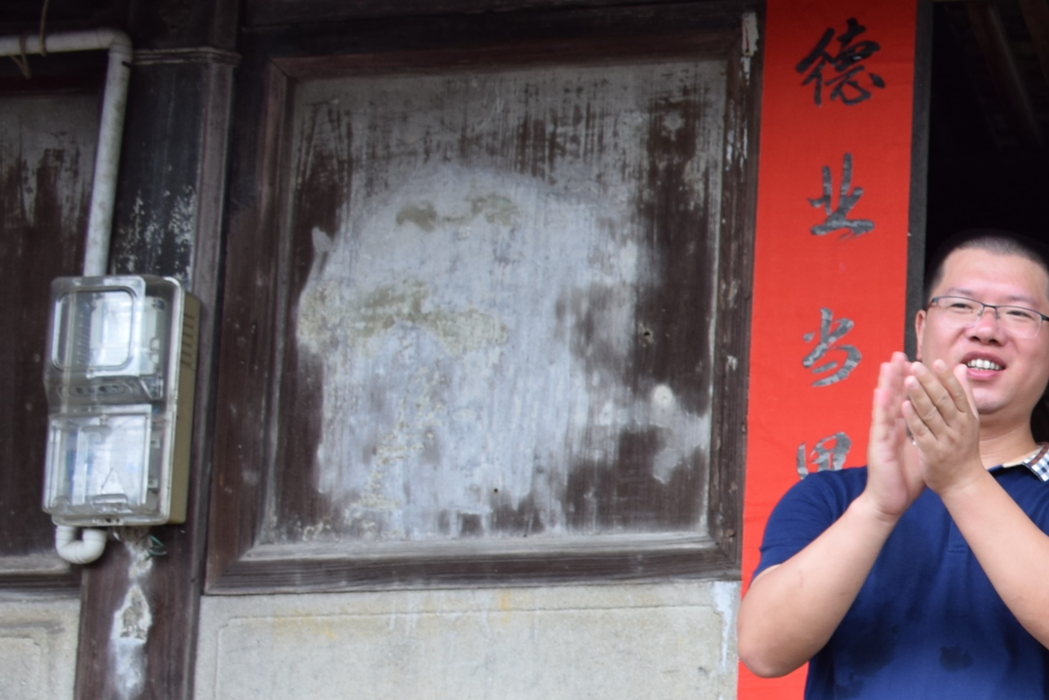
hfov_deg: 20.7
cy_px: 730
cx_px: 1492
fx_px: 2506
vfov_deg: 15.5
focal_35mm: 86
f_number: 5.6
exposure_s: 1/125
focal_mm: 20
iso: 100
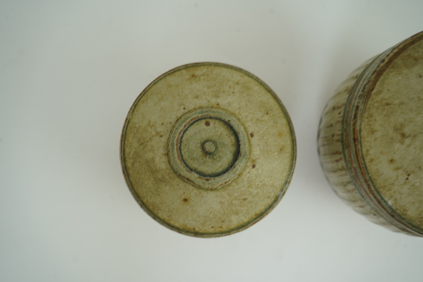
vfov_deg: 36.9
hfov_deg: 53.1
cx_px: 212
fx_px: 423
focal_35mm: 36
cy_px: 141
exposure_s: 1/25
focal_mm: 36
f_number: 7.1
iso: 400
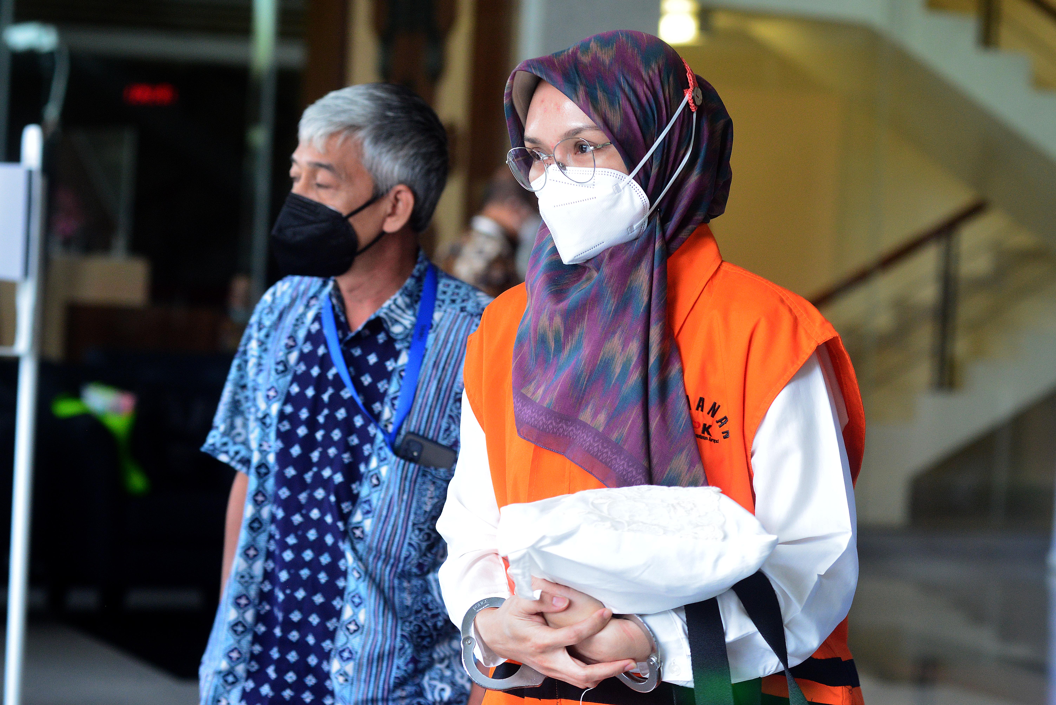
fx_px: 2934
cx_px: 528
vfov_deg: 13.7
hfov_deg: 20.4
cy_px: 352
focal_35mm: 100
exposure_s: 1/125
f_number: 5.6
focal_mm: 100
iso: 2000
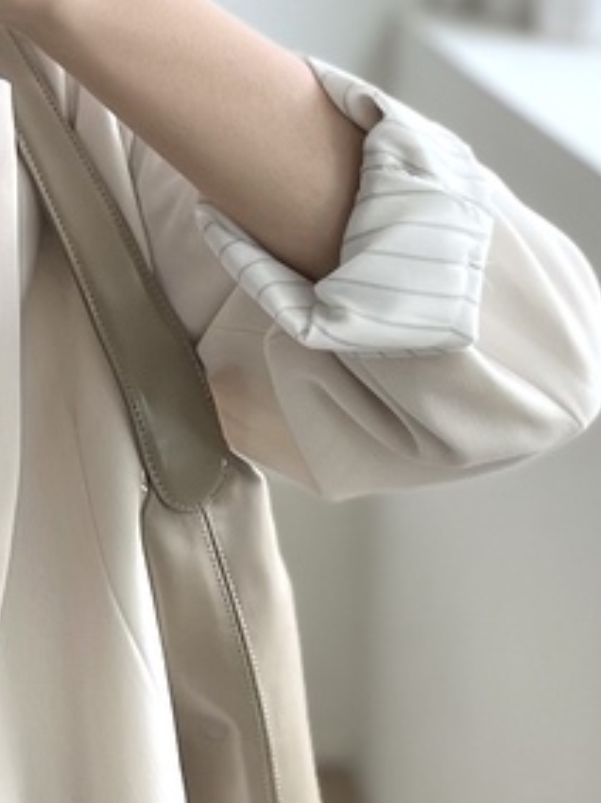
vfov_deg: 19.5
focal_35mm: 92
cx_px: -218
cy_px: 1061
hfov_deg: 15.2
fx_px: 2131
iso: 40
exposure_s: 1/154
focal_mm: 5.1
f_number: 1.6
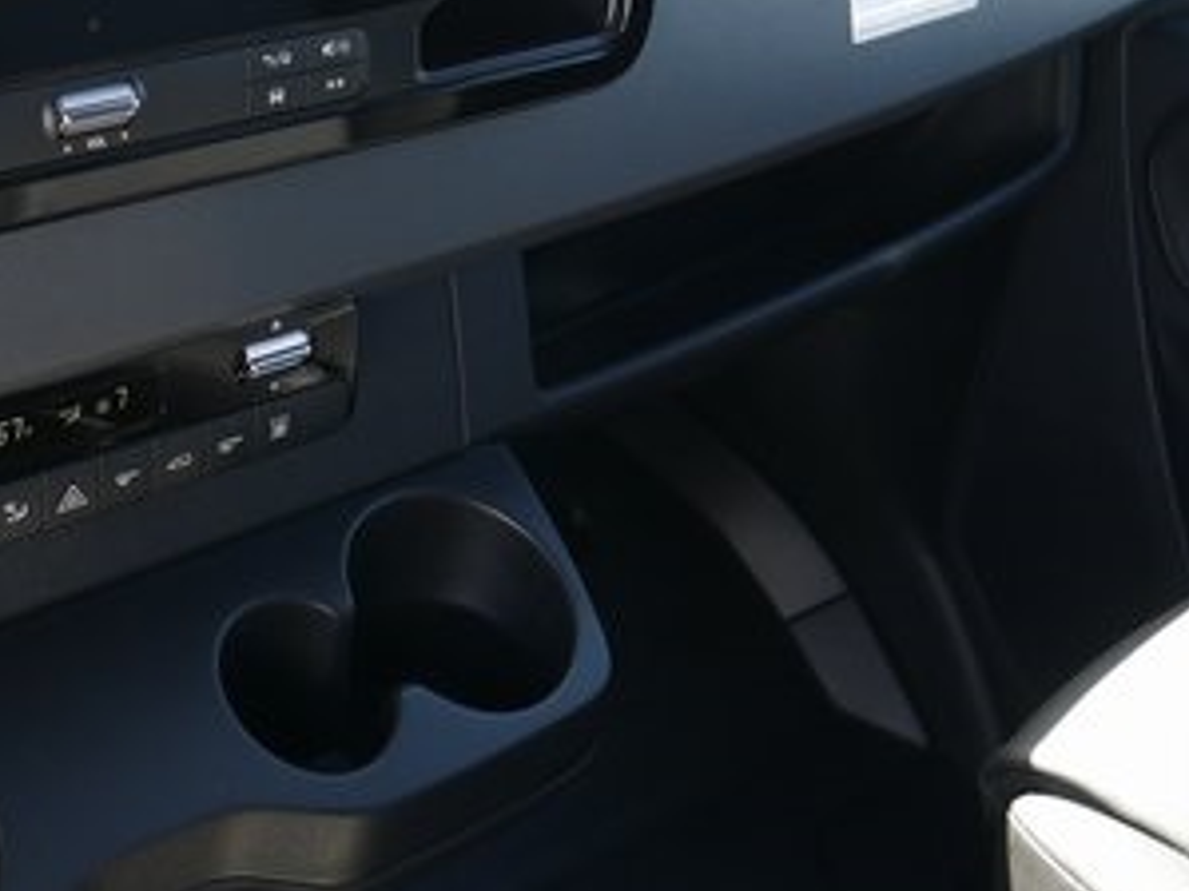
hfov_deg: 31.9
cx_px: 370
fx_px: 2060
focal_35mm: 60
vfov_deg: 24.4
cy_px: 352
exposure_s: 1/100
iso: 200
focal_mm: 14
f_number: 3.5
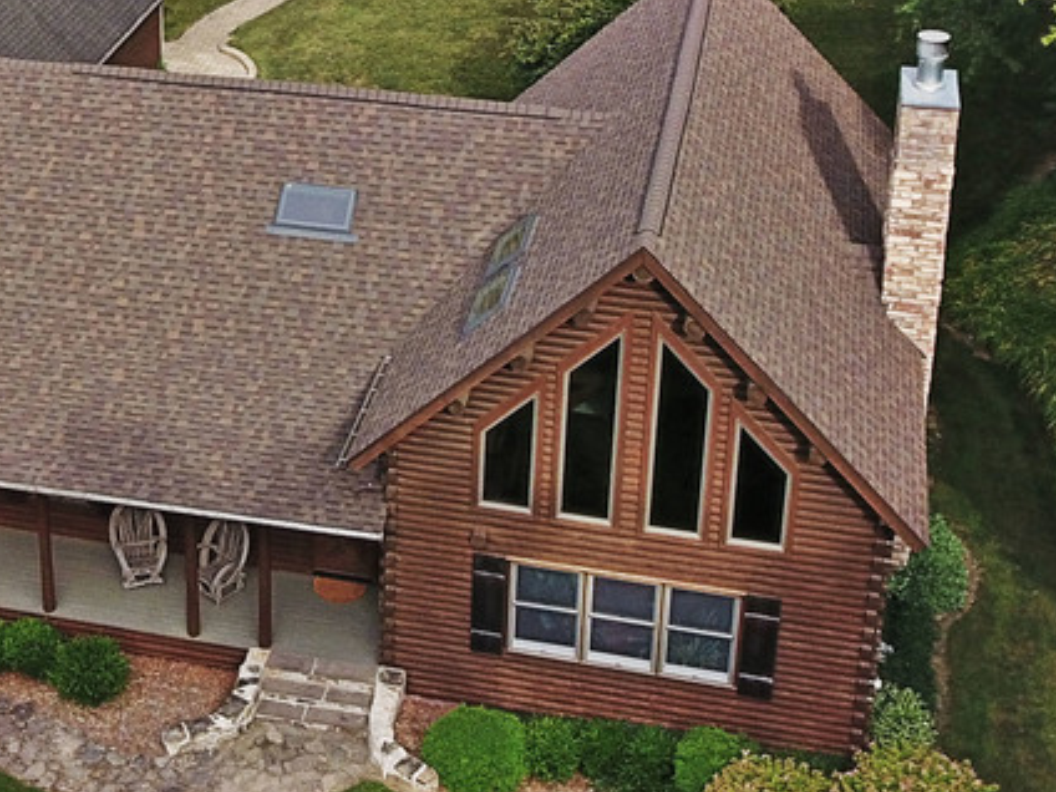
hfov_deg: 28.1
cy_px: 45
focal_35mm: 68
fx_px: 2074
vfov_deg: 21.0
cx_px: 244
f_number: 2.8
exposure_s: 1/351
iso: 100
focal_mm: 3.61
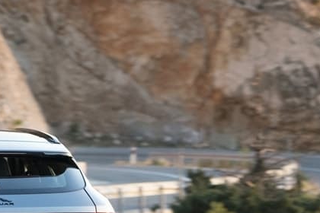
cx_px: -65
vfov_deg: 3.4
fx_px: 3555
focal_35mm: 400
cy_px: 223
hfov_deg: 5.1
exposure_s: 1/125
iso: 1600
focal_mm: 105
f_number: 4
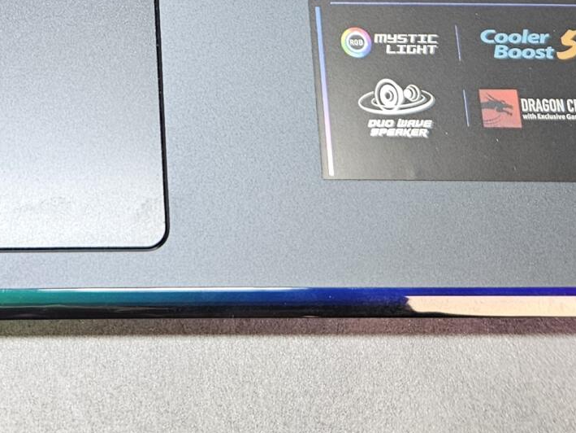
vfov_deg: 16.6
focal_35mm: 83
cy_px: -163
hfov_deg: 22.8
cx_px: 19
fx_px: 1381
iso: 160
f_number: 1.8
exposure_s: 1/100
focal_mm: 5.4
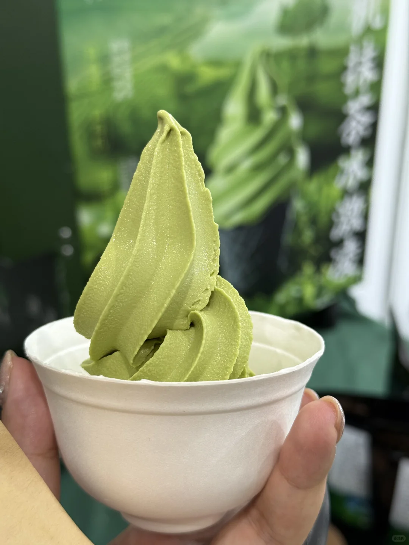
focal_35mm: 48
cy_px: 272
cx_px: 204
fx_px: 756
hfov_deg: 30.3
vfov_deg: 39.7
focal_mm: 6.76
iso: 125
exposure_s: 1/60
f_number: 1.78
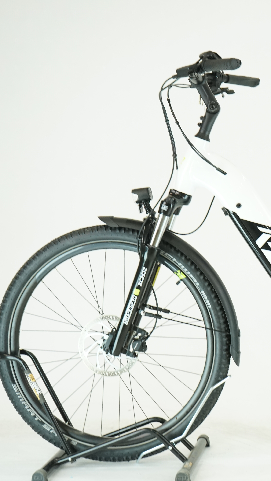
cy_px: 240
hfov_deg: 14.3
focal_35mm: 82
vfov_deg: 25.9
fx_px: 1048
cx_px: 316
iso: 1600
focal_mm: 52
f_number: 5.6
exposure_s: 1/200
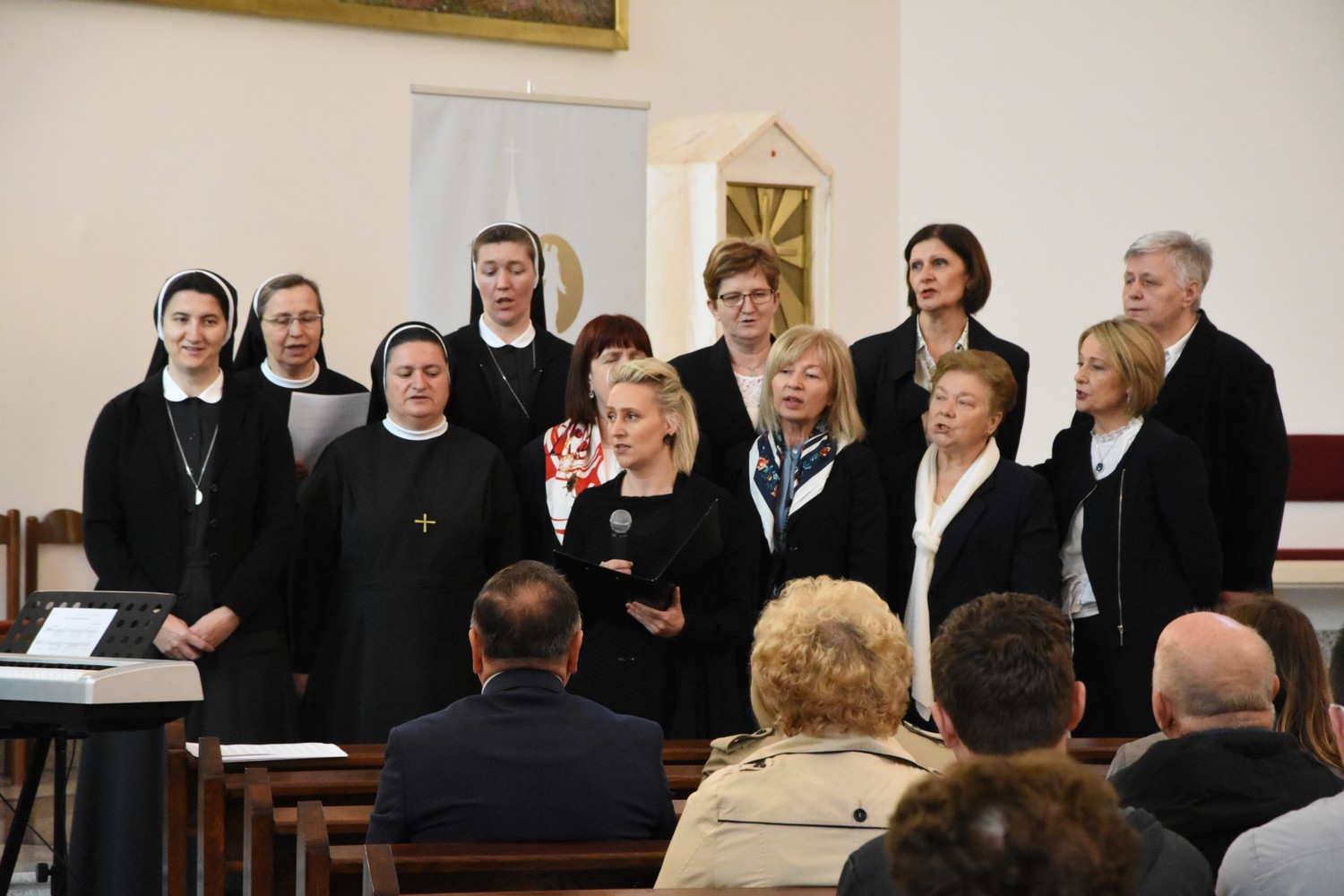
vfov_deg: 8.7
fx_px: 5880
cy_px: 448
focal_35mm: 158
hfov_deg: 13.0
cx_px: 672
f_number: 9
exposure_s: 1/80
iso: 6400
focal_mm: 105
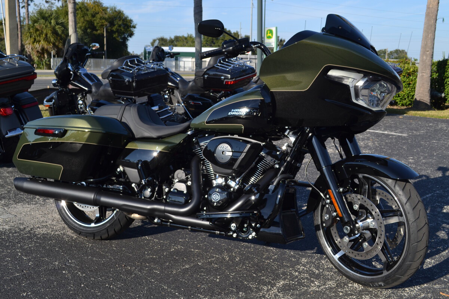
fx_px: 486
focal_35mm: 39
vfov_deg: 34.2
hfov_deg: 49.6
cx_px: 224
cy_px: 150
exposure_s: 1/200
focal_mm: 26
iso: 100
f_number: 7.1
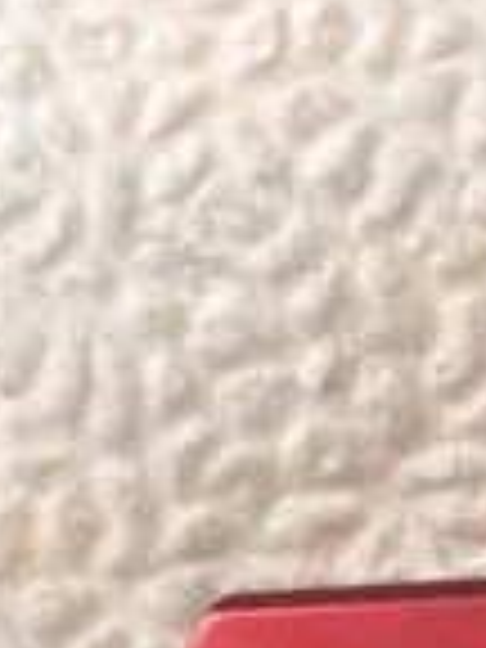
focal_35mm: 129
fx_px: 2415
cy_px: 1269
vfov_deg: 13.3
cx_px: 976
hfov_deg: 10.5
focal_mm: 4.15
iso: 40
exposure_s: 1/15
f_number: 2.2
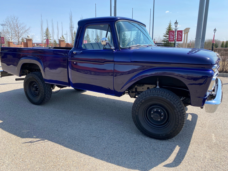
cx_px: 114
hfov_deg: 67.3
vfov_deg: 53.1
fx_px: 171
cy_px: 86
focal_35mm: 26
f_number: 1.8
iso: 32
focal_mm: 4.25
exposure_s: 1/1543
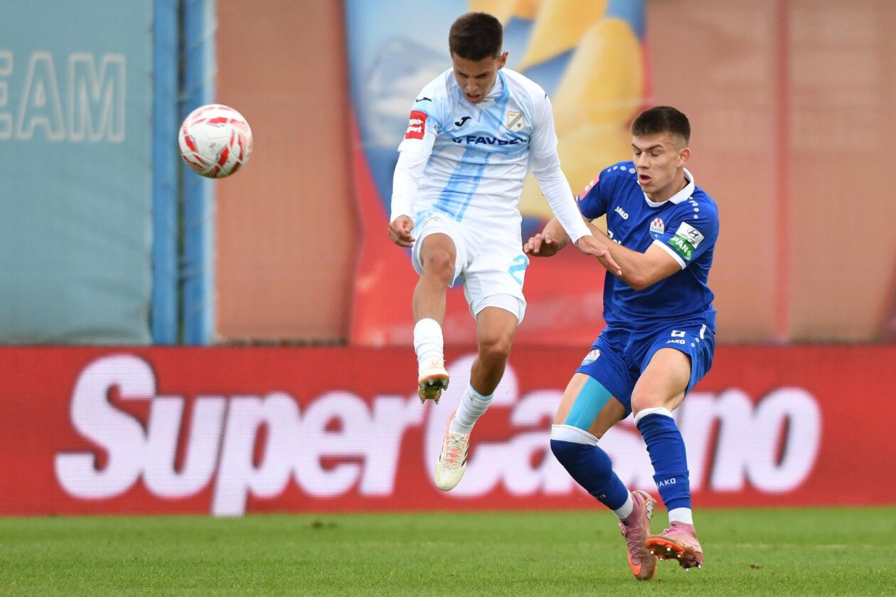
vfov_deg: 3.8
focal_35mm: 360
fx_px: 8959
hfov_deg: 5.7
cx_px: 448
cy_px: 298
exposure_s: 1/1250
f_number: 4
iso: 1000
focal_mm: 360
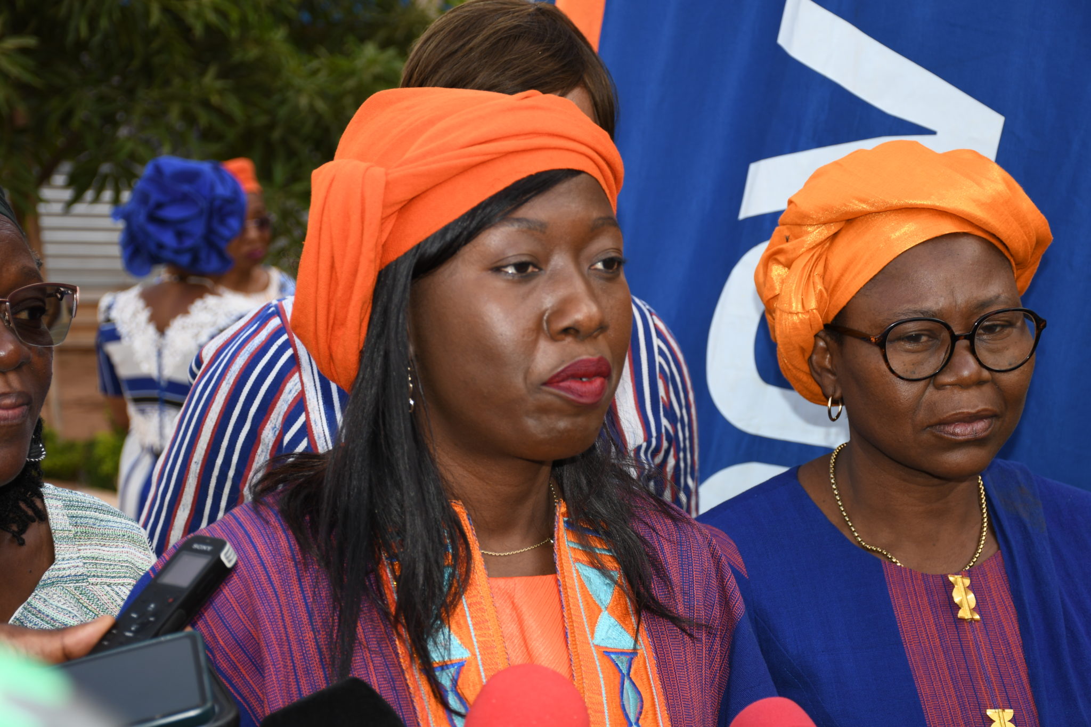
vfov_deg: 18.9
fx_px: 2182
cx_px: 546
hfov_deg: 28.1
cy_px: 364
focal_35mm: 72
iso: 100
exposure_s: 1/125
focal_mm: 48
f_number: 4.5
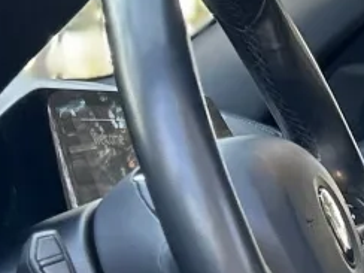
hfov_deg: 9.4
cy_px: 418
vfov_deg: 7.1
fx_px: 2156
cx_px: 521
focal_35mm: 205
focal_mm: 5.7
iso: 125
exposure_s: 1/87
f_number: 1.5
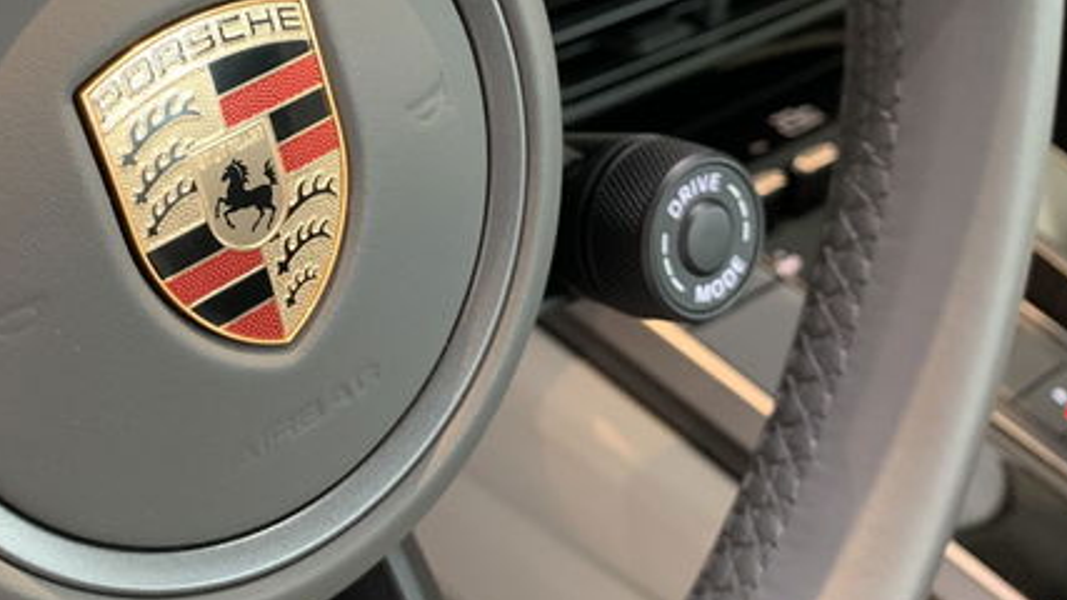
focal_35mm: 51
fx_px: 1443
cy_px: 95
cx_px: 300
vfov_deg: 23.1
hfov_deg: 39.7
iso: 320
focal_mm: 4.25
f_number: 1.8
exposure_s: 1/31
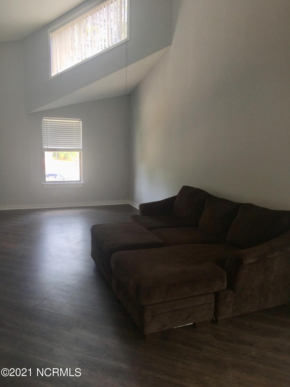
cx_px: 145
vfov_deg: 61.7
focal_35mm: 29
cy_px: 194
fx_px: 324
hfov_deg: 48.2
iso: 25
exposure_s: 1/51
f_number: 2.2
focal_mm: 4.15
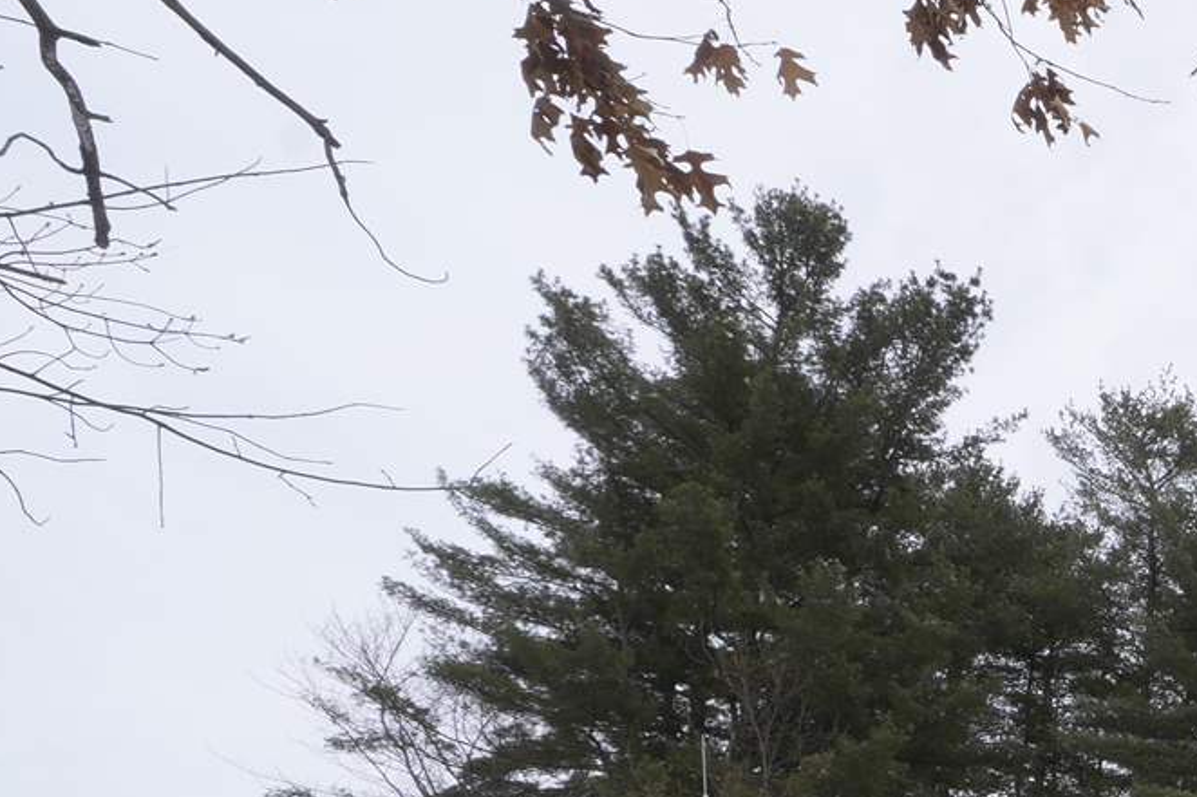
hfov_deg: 18.0
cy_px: 1070
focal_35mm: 65
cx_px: 2508
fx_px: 2161
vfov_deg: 19.2
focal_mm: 14
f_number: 11
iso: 100
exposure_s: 1/50
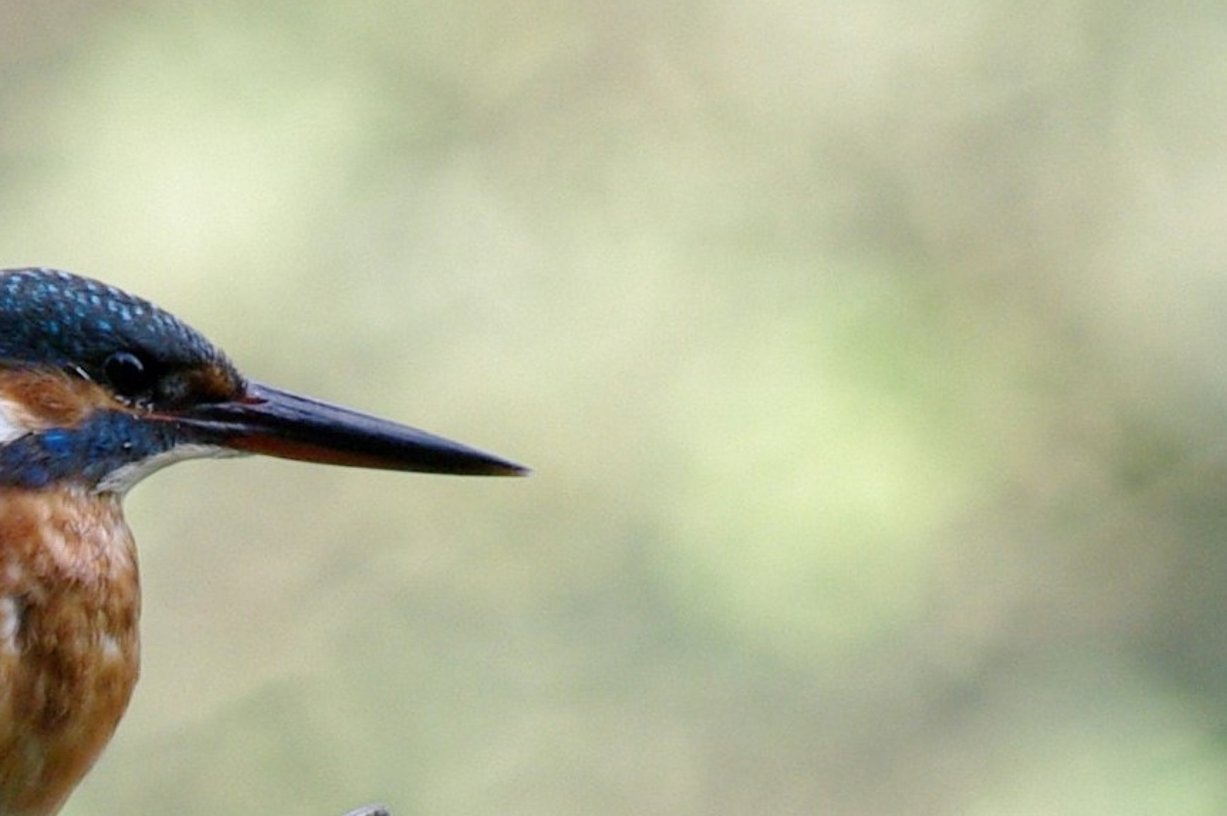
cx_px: 68
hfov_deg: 1.7
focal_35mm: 1194
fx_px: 40663
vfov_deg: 1.1
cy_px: 611
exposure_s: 1/350
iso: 800
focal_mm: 300
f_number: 5.6
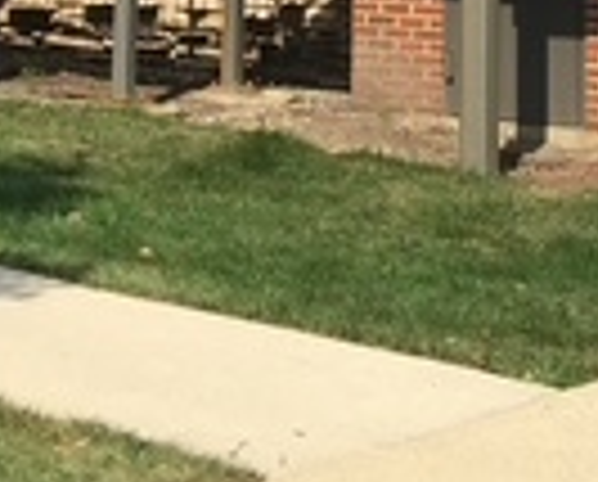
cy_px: -441
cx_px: 346
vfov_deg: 10.6
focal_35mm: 136
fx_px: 2412
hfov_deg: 14.1
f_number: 2.2
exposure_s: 1/2024
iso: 25
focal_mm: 4.15
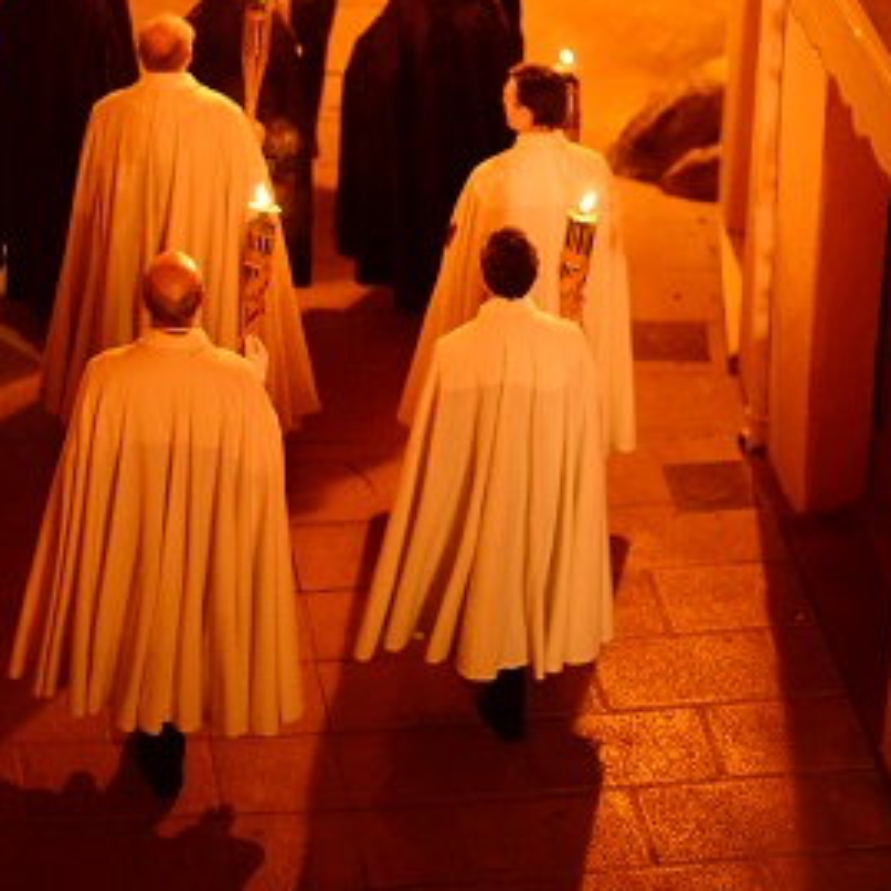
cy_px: 156
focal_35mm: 134
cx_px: 366
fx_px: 3902
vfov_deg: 13.0
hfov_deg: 13.0
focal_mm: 85
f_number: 1.4
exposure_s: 1/100
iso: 3600
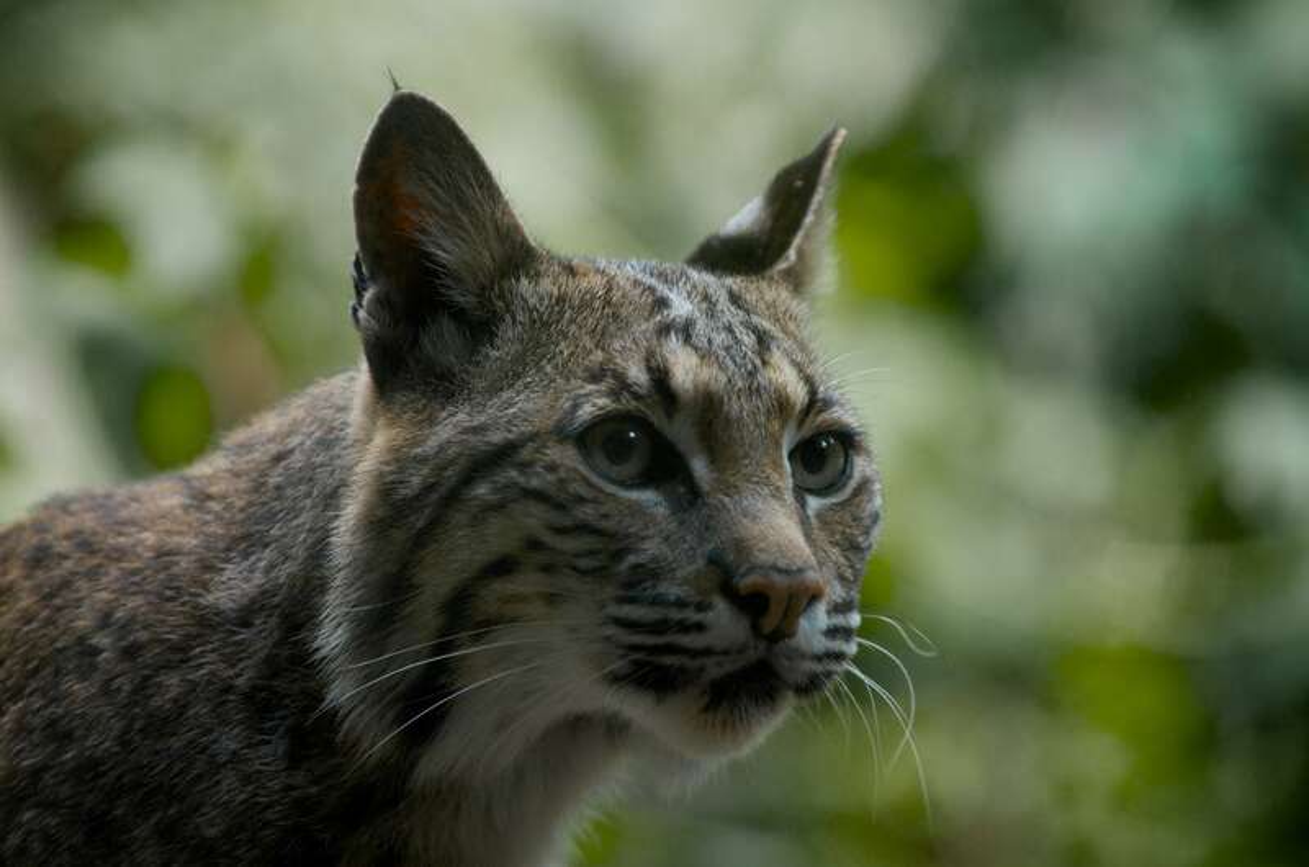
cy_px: 434
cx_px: 654
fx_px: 10887
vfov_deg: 4.6
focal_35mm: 300
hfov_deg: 6.9
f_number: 4.5
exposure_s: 1/160
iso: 250
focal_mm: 200
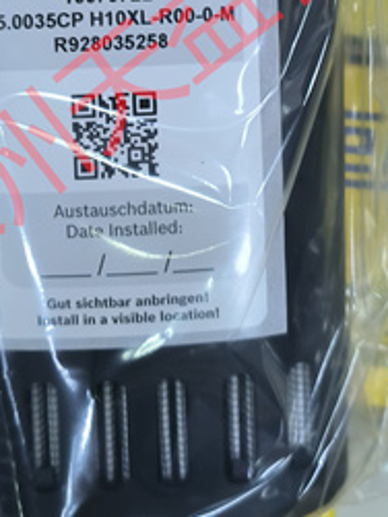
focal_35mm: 72
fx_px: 1074
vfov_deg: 25.9
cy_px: 29
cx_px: 192
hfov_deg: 20.5
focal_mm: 5.52
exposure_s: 1/33.3
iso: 1118
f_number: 1.9
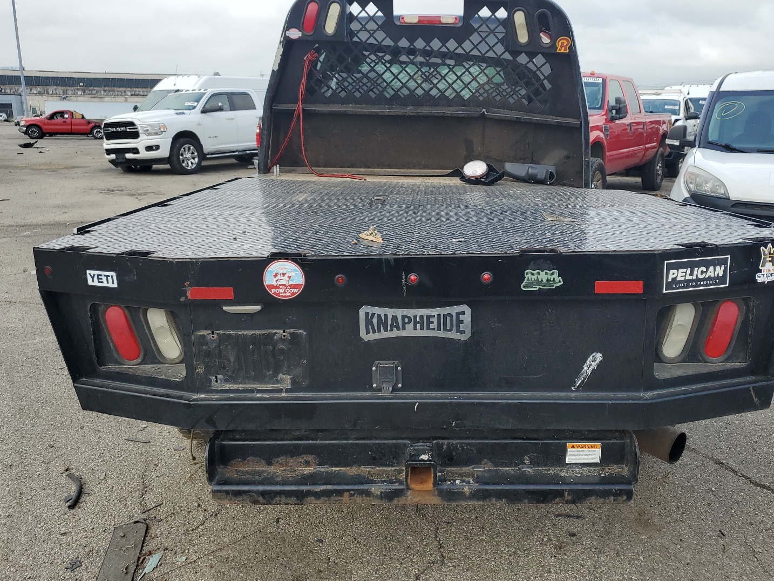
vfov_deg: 48.2
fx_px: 649
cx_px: 423
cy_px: 279
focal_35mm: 29
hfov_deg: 61.5
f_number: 1.5
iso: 50
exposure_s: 1/1429
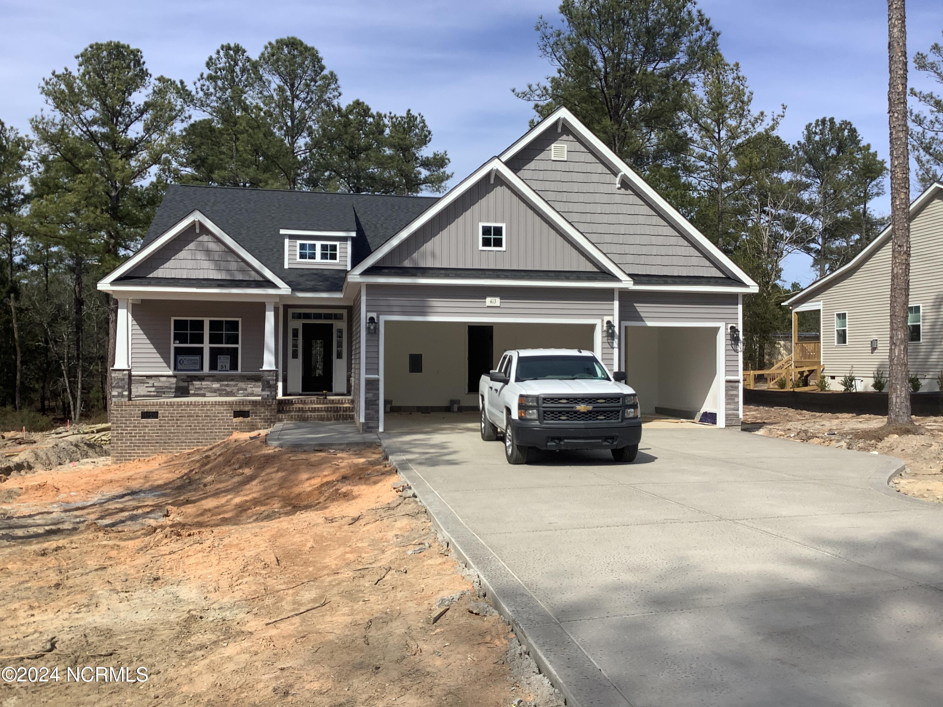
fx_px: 844
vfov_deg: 45.4
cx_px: 472
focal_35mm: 31
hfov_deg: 58.4
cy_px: 354
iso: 25
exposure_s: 1/1481
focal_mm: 3.3
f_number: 2.4
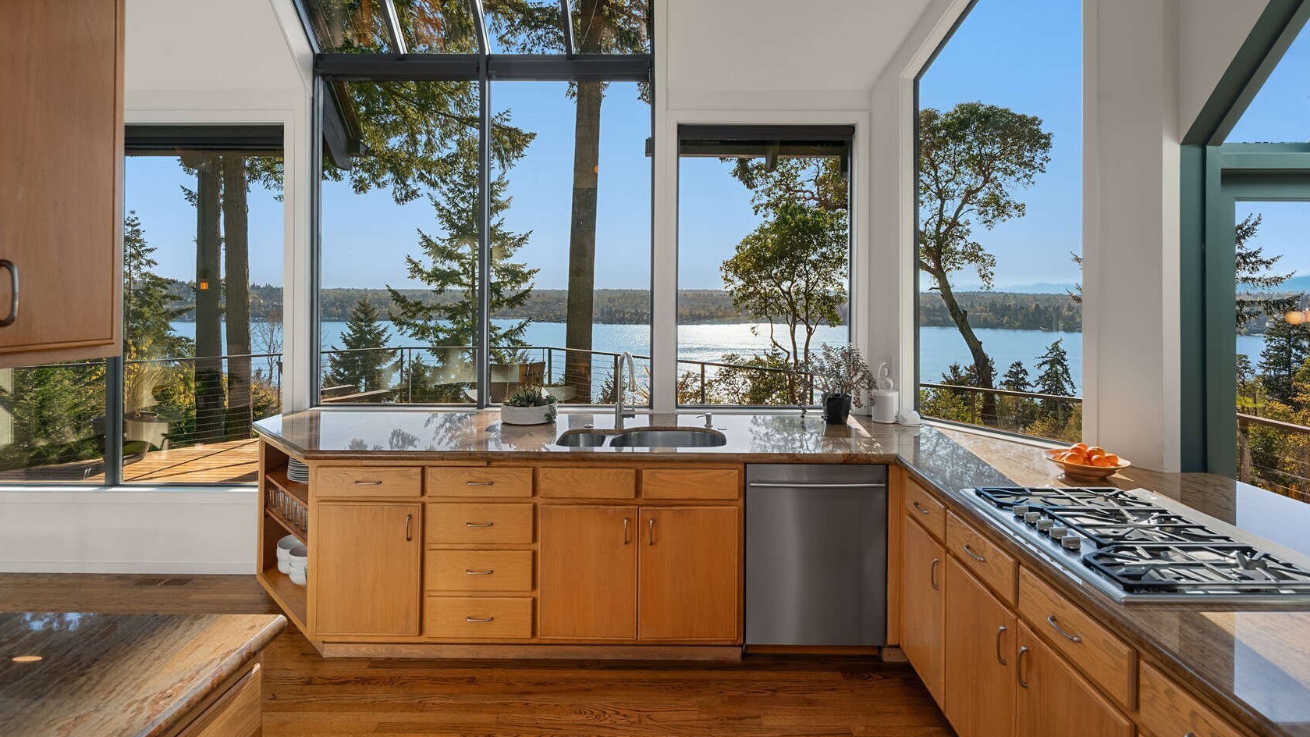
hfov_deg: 92.7
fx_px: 625
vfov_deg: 60.7
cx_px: 659
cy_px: 428
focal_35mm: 18
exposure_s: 1/40
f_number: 8
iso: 200
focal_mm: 17
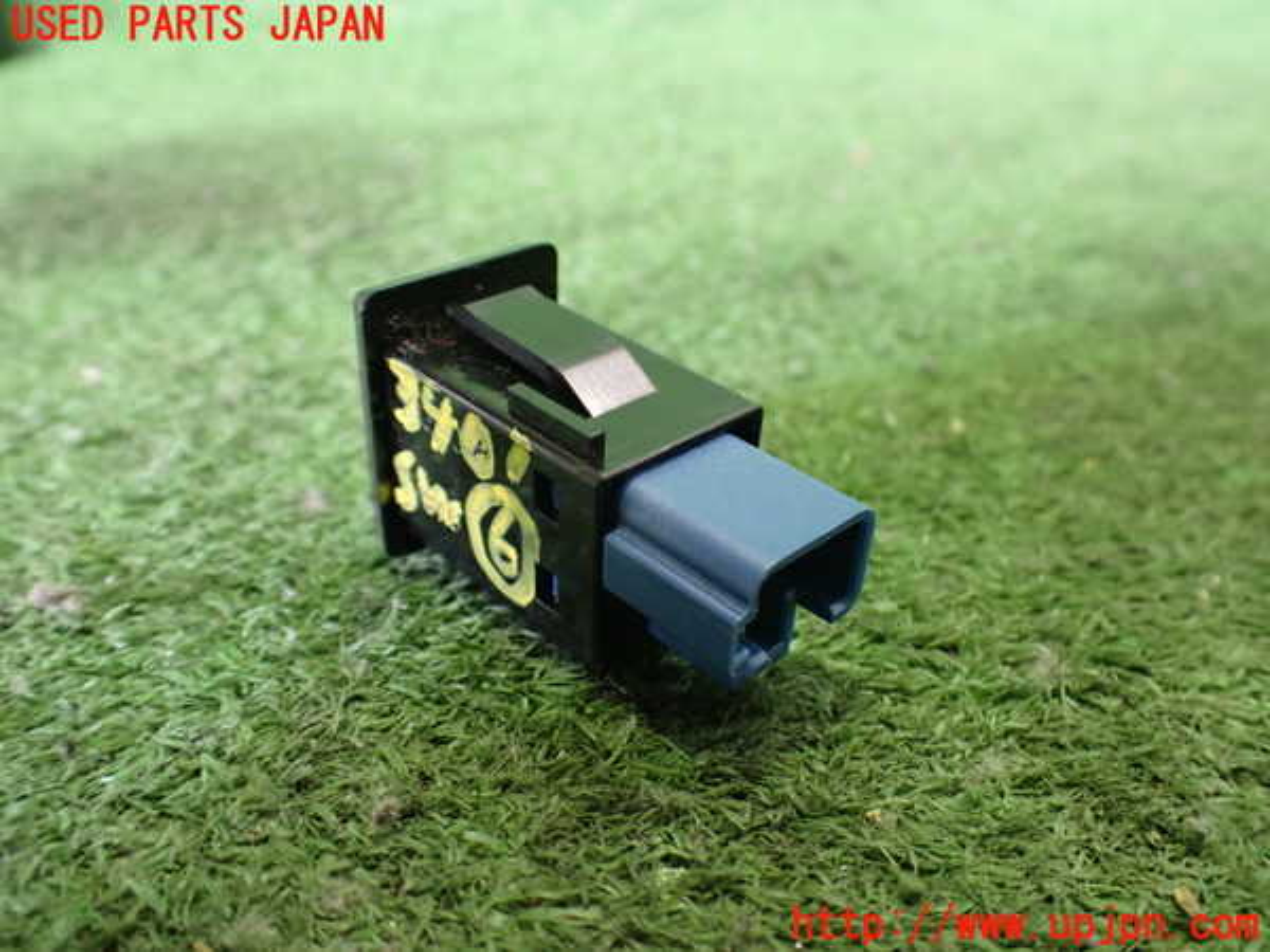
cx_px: 635
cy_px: 476
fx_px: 1101
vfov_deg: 46.8
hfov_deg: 60.0
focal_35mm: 30
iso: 800
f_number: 2.3
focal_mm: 5.4
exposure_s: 1/40
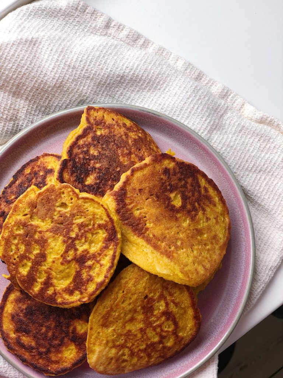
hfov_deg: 28.0
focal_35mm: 52
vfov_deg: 36.8
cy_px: 189
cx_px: 142
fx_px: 567
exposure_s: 1/120
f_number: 2.4
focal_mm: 6
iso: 16
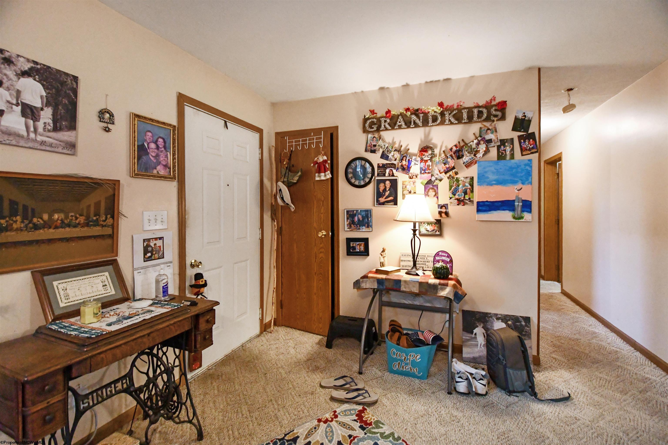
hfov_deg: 100.4
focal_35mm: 15
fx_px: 278
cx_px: 334
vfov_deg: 77.3
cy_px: 222
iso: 3200
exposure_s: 1/125
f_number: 3.5
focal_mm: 10
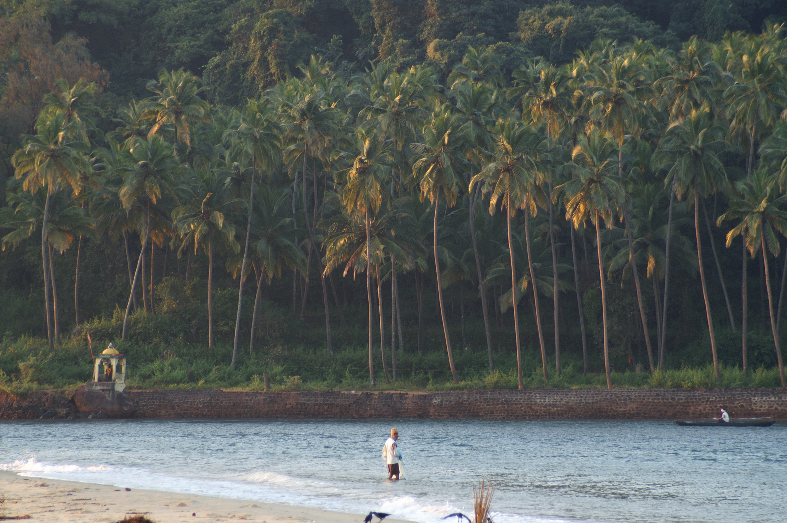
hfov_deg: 13.1
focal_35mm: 158
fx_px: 3440
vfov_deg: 8.7
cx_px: 394
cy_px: 262
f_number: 4.5
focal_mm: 105
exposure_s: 1/80
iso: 100
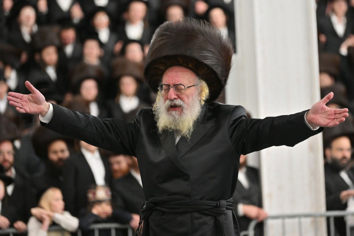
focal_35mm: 160
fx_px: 1573
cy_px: 118
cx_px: 177
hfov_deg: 12.8
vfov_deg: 8.6
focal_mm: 160
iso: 800
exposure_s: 1/200
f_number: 2.8
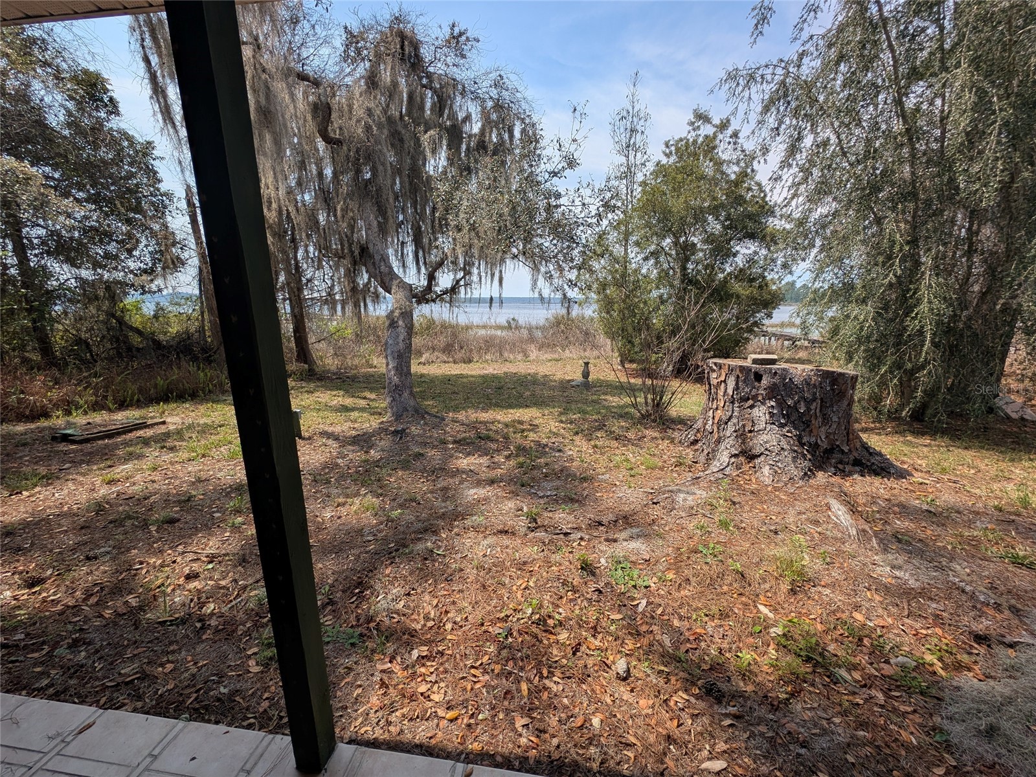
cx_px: 518
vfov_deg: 94.5
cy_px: 388
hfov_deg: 110.5
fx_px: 359
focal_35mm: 12
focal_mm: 2.23
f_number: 1.95
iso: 38
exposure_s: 1/1555
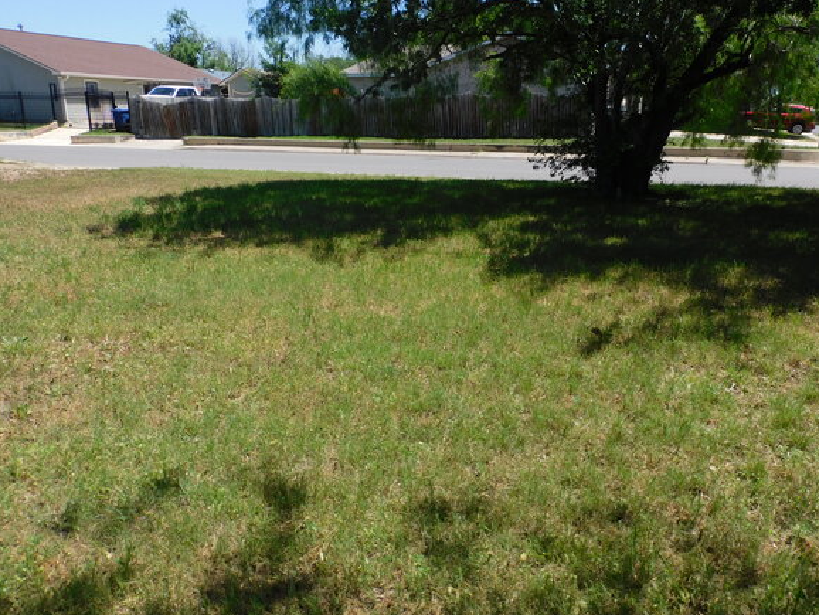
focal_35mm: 31
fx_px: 734
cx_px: 452
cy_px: 315
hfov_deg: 58.2
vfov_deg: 45.5
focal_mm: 5
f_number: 3.5
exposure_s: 1/1000
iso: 125
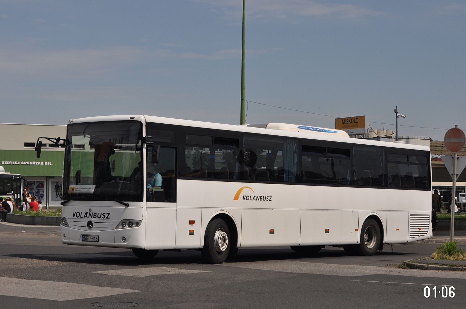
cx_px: 233
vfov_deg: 18.9
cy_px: 154
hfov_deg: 28.1
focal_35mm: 72
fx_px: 931
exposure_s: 1/2000
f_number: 8
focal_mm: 48
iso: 400
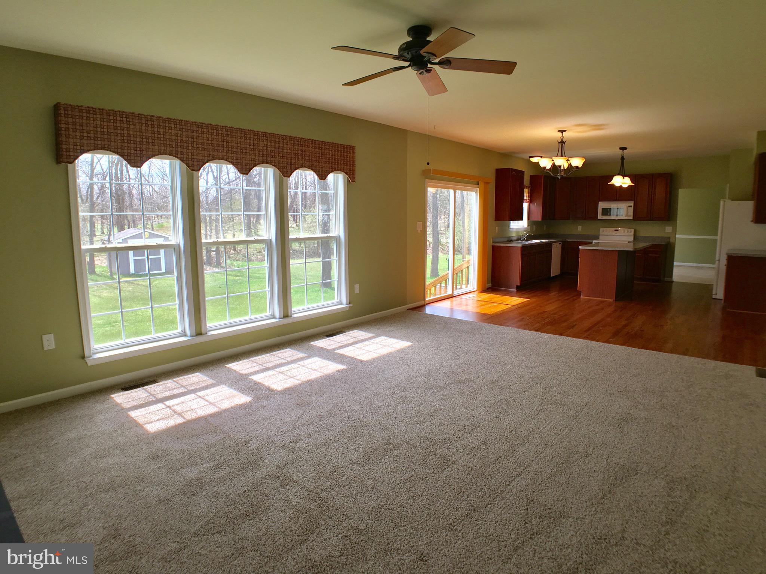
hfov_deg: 61.7
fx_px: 642
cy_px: 287
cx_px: 383
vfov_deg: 48.2
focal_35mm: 29
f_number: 2.2
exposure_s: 1/161
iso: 25
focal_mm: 4.15
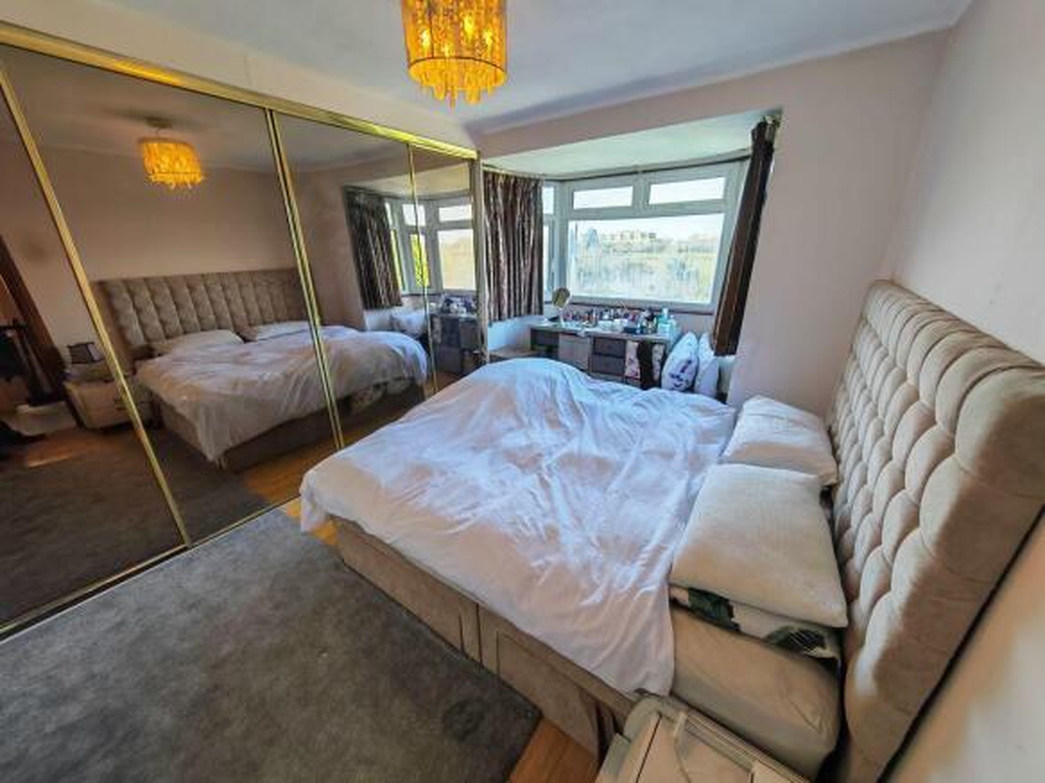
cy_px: 392
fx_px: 392
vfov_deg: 89.9
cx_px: 522
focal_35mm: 13
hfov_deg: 106.2
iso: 64
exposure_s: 1/50
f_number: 2
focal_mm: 1.82
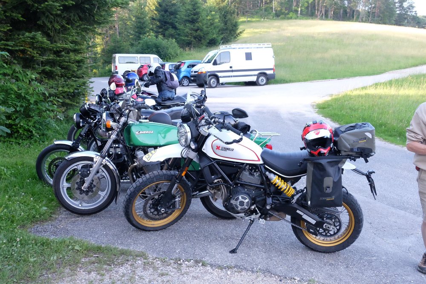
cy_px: 142
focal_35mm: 40
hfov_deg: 48.5
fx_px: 473
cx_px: 213
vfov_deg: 33.4
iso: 4000
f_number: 6.4
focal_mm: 26.6
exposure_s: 1/420
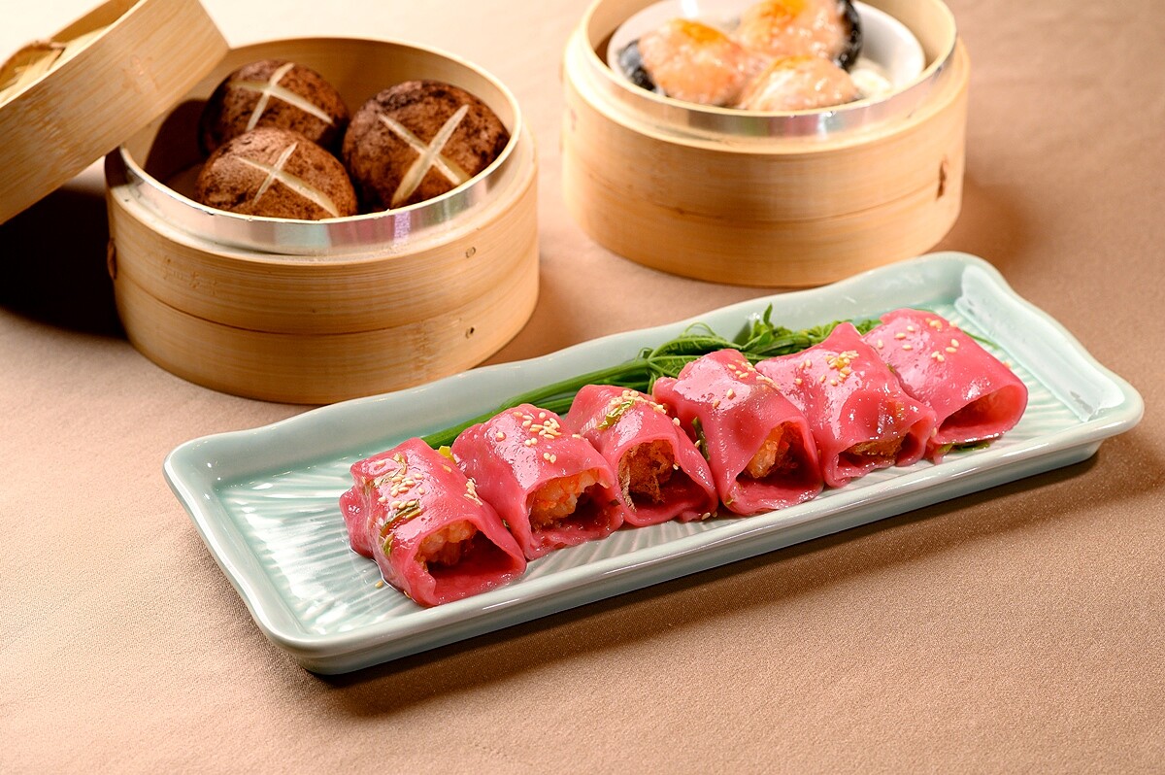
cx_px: 582
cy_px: 388
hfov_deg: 23.9
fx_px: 2748
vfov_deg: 16.0
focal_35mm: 85
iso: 500
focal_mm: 85
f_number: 8
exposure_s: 1/250
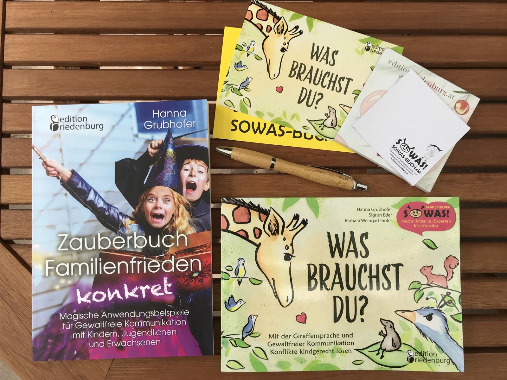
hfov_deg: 63.4
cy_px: 190
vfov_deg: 49.7
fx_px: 410
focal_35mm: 28
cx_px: 254
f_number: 1.8
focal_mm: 3.99
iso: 20
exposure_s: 1/441
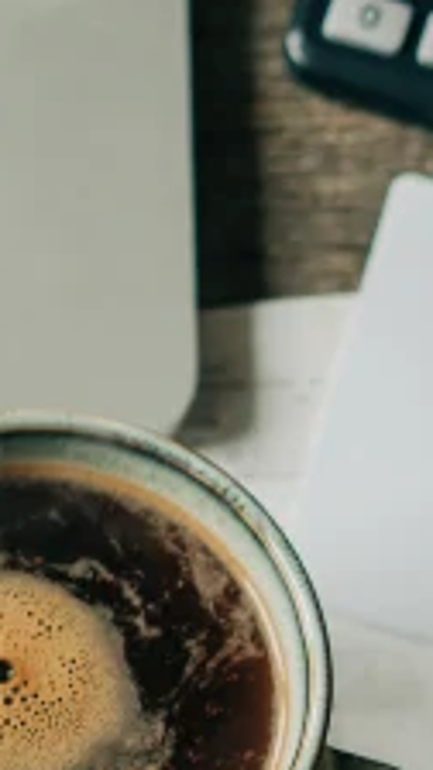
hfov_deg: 4.6
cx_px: -777
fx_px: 5246
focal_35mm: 257
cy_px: 837
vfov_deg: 8.3
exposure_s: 1/320
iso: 125
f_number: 2.8
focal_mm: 55
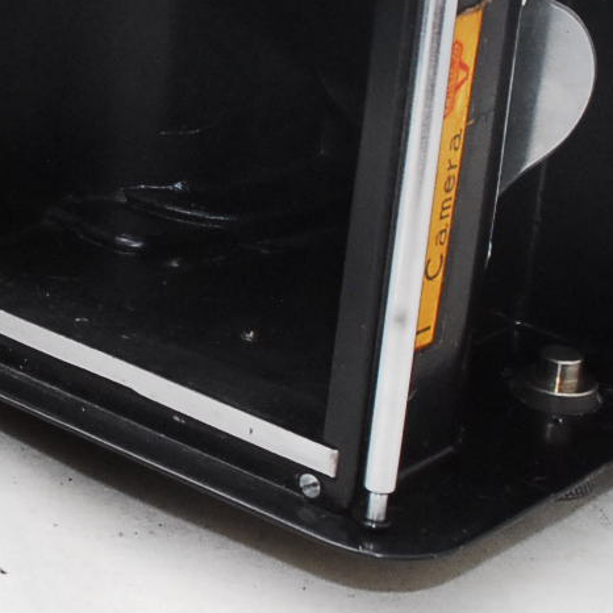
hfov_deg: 12.1
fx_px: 2765
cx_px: -285
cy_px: 64
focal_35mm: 138
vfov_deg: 12.6
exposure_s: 1/125
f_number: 13
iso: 640
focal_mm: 26
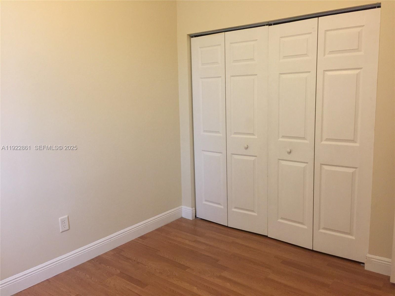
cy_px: 148
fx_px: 331
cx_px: 198
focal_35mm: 29
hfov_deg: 61.7
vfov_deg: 48.2
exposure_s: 1/15
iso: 125
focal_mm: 4.15
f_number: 2.2
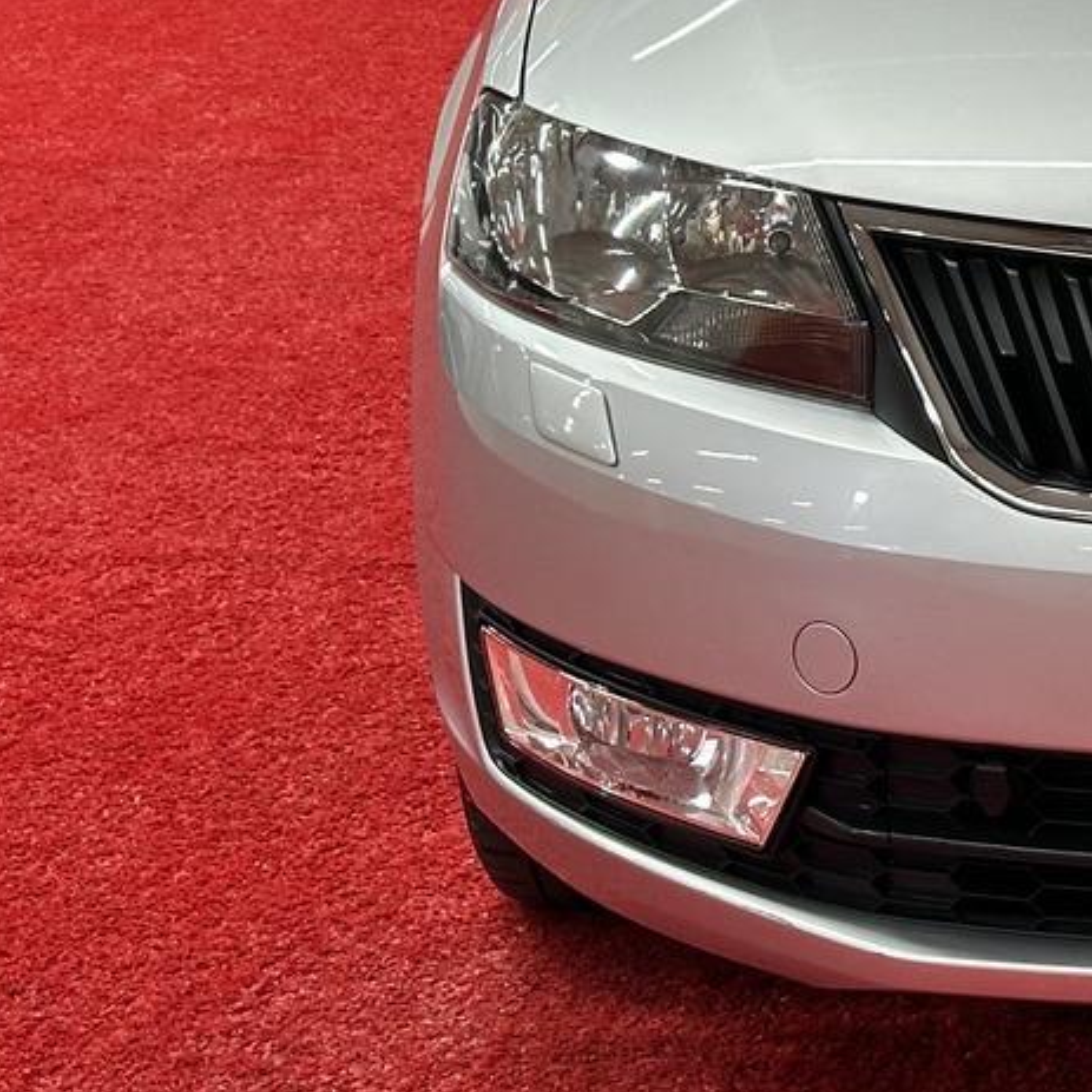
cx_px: 1441
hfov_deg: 12.8
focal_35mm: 132
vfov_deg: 13.1
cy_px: 118
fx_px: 4711
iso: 50
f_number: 1.78
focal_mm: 6.86
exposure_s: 1/50
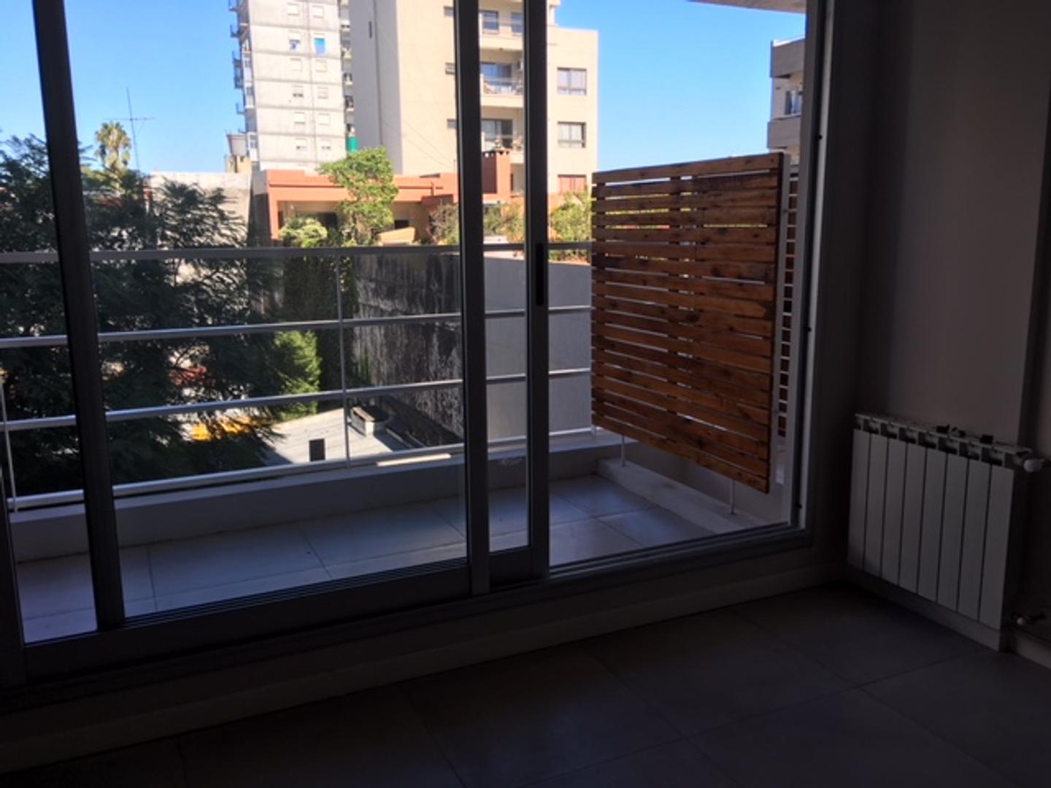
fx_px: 880
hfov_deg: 61.7
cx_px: 526
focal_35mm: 29
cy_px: 394
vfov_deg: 48.2
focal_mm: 4.15
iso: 25
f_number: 2.2
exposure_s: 1/630
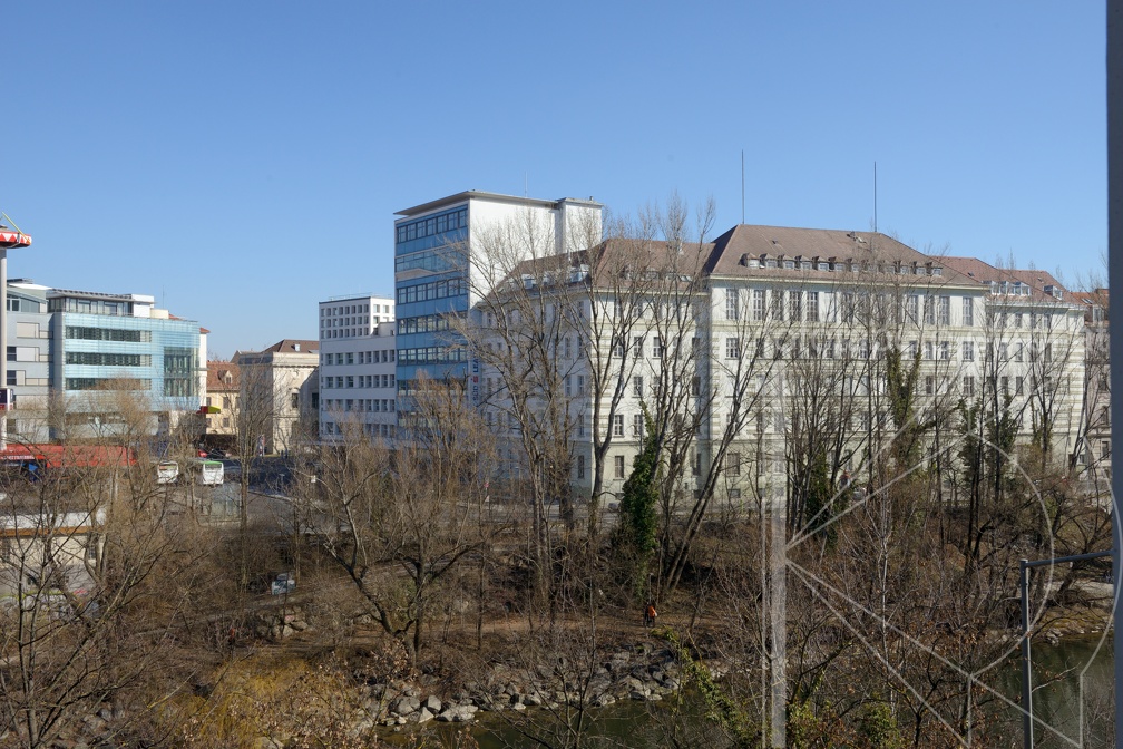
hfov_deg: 54.4
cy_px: 374
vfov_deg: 37.9
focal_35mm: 35
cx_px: 562
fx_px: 1092
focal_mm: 35
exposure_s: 1/500
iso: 320
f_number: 10
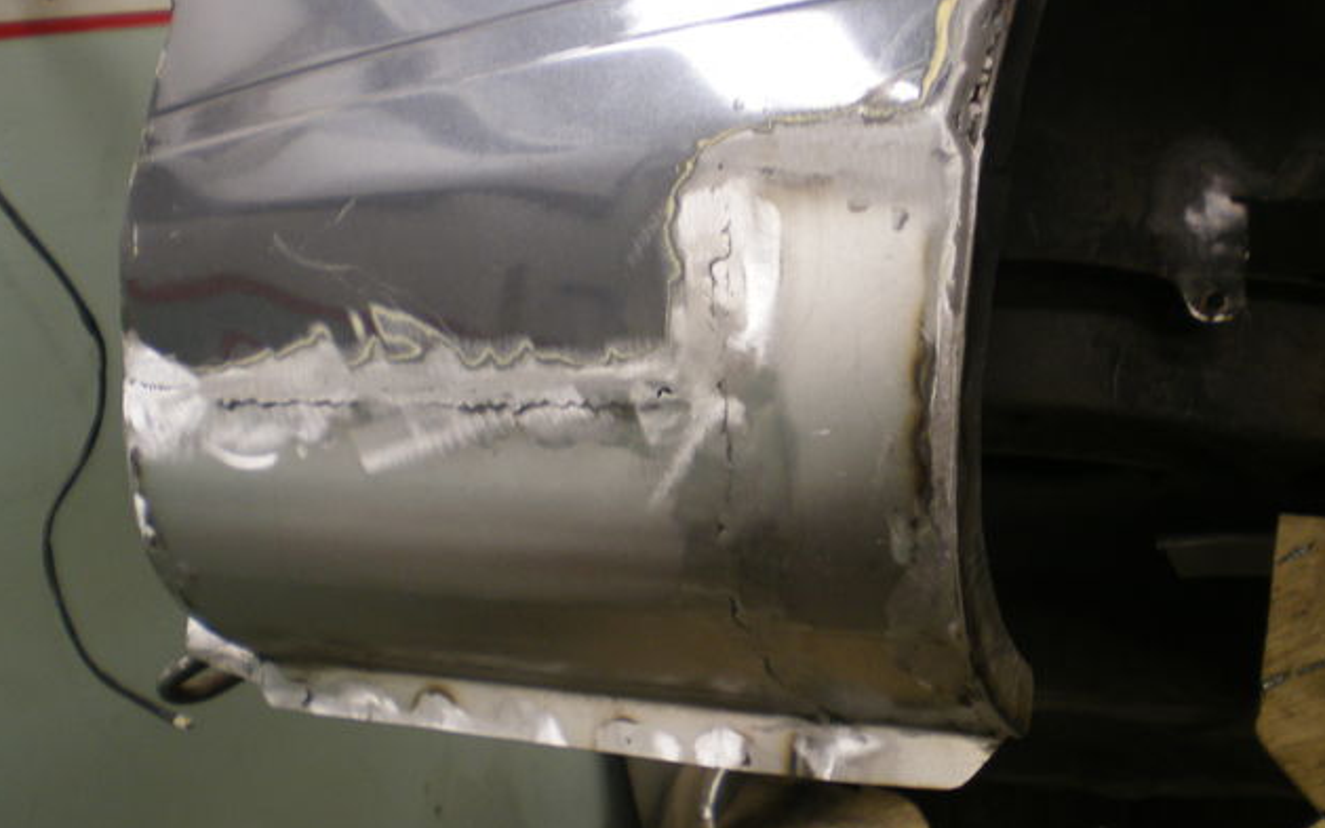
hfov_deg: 48.2
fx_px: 1480
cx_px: 661
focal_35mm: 41
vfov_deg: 31.2
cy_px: 432
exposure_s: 1/30
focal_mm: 6.3
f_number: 3.1
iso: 125
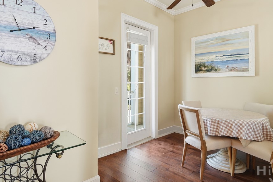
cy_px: 80
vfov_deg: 61.8
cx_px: 127
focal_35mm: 20
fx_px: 152
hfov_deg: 83.9
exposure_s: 1/40
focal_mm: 16
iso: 320
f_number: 9
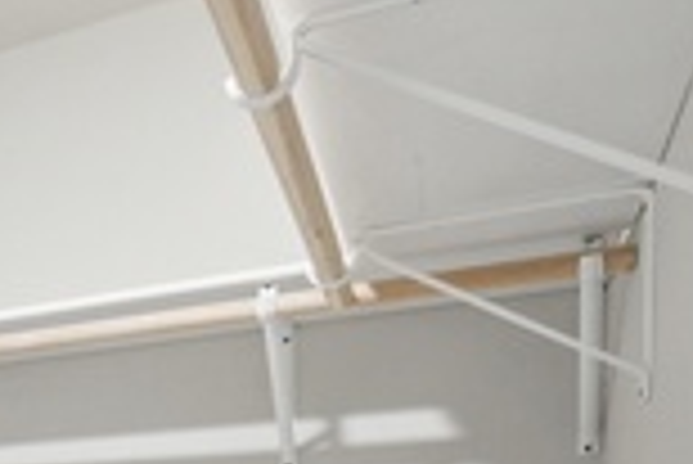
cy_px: 664
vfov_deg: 21.6
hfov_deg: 24.4
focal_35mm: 54
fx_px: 1040
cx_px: -446
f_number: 9
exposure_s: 1/8
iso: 250
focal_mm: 9
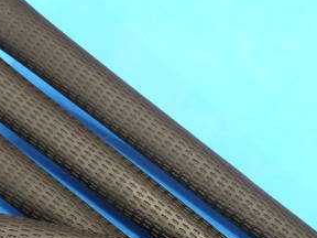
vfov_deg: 13.1
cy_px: 244
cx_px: 176
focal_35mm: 111
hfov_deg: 17.7
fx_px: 1016
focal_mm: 25
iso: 640
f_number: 4.6
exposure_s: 1/60
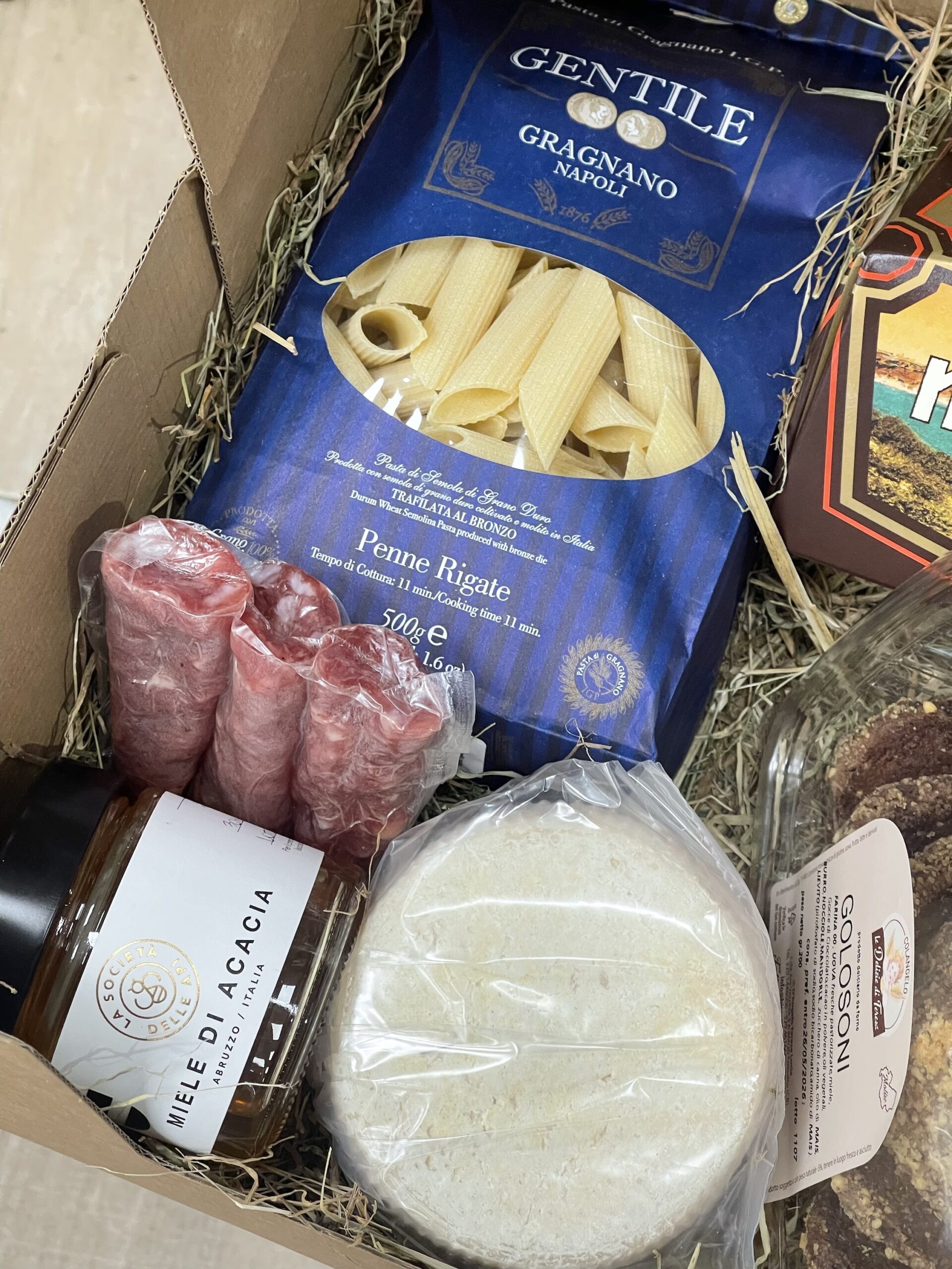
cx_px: 476
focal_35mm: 64
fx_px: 2347
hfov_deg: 22.9
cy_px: 634
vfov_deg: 30.3
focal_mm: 7.5
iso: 200
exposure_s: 1/100
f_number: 2.2
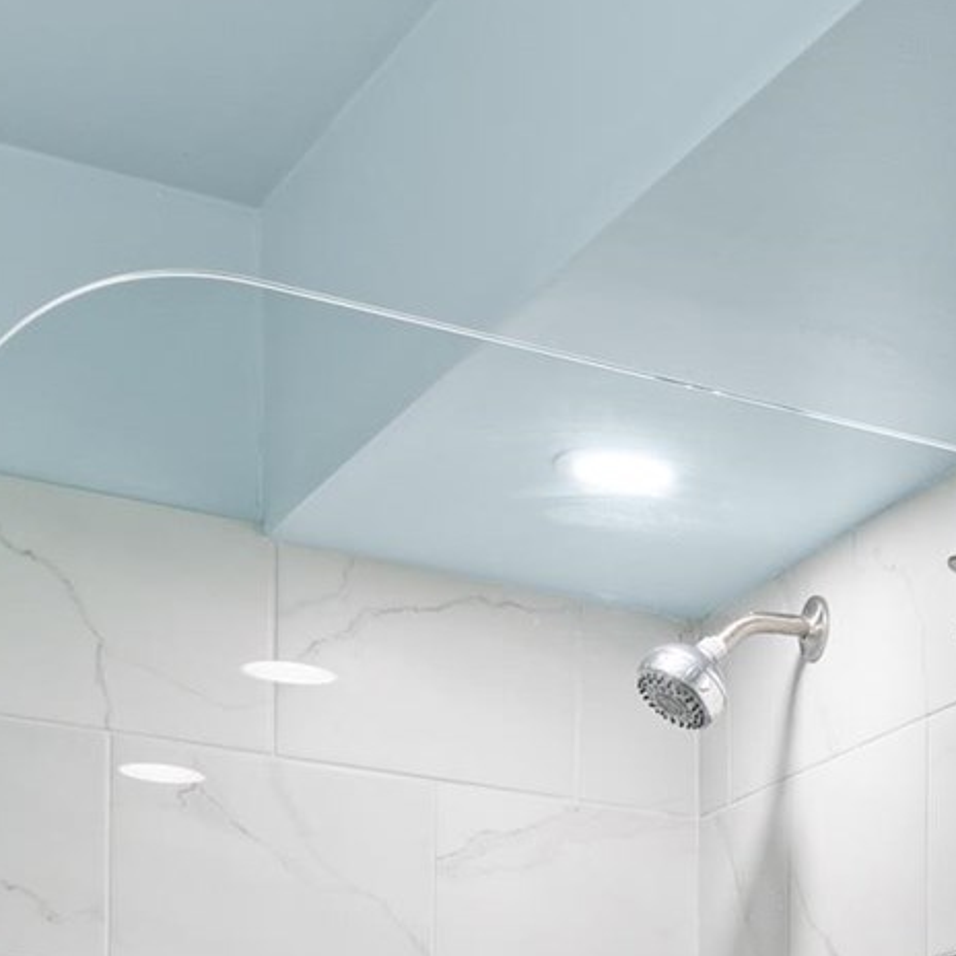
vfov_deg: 17.2
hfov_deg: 16.9
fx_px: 2812
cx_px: 1558
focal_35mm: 90
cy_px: 1488
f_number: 8
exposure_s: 1.3
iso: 100
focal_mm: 16
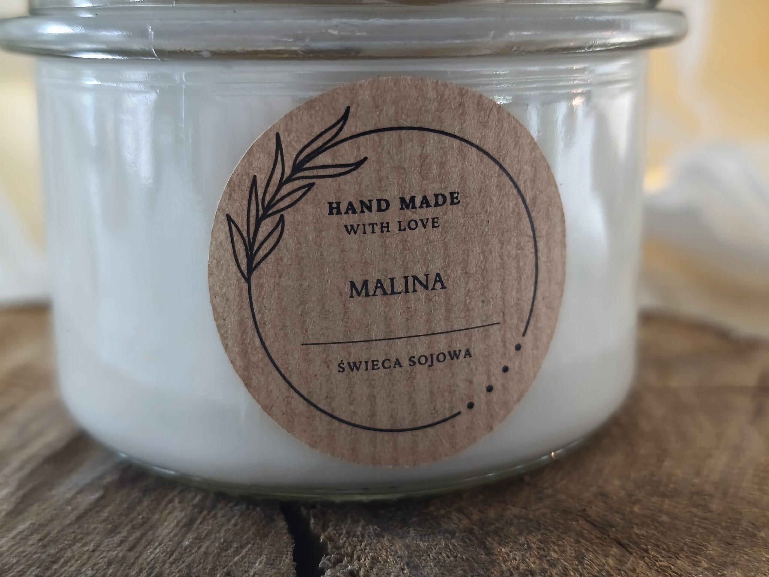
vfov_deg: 31.5
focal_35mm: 46
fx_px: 1022
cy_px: 288
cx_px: 384
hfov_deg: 41.2
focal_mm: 6.14
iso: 1250
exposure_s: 1/33.3
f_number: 1.65
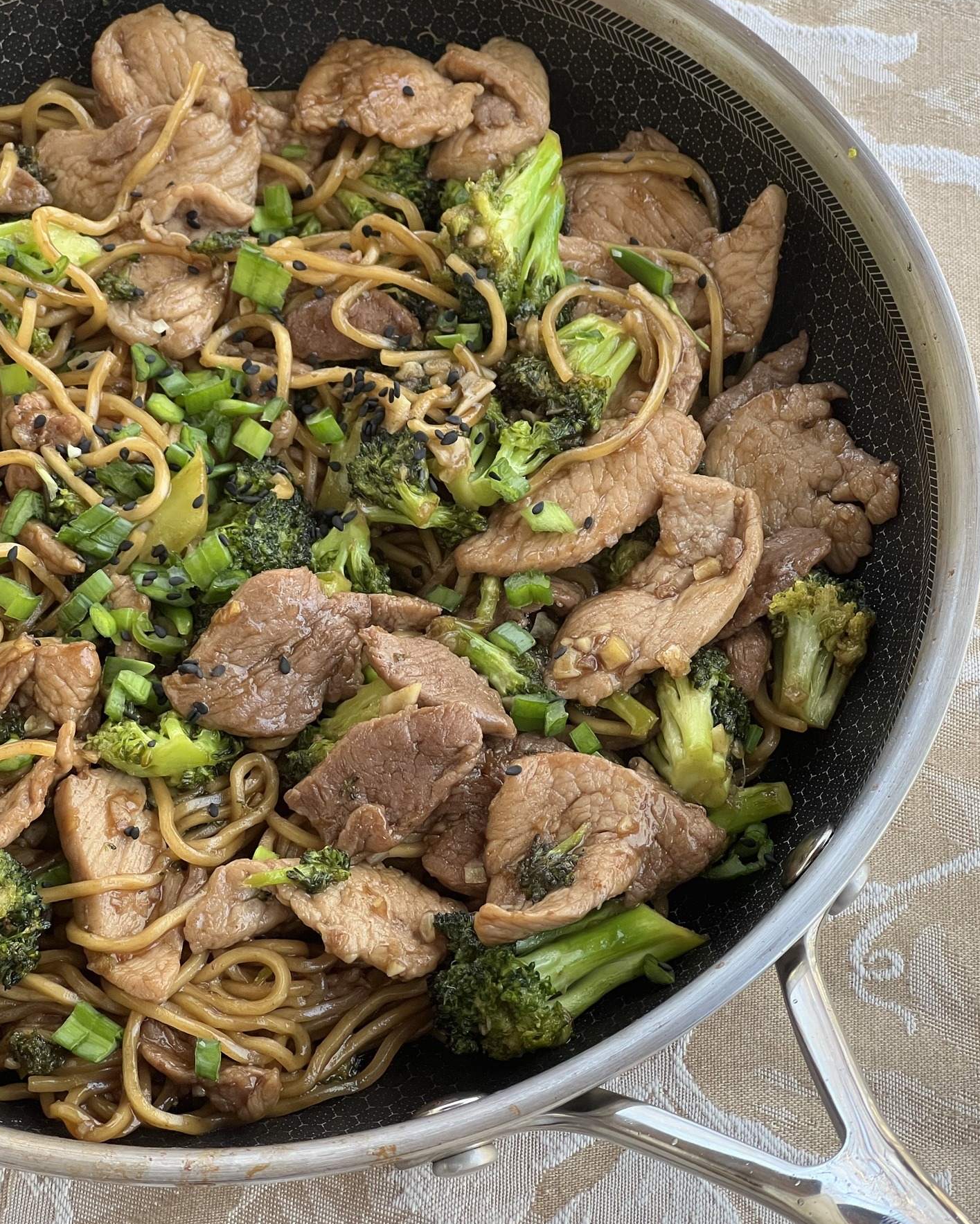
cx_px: 508
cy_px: 590
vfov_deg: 22.5
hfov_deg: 18.1
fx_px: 3081
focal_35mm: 85
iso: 125
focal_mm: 9
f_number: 2.8
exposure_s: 1/99
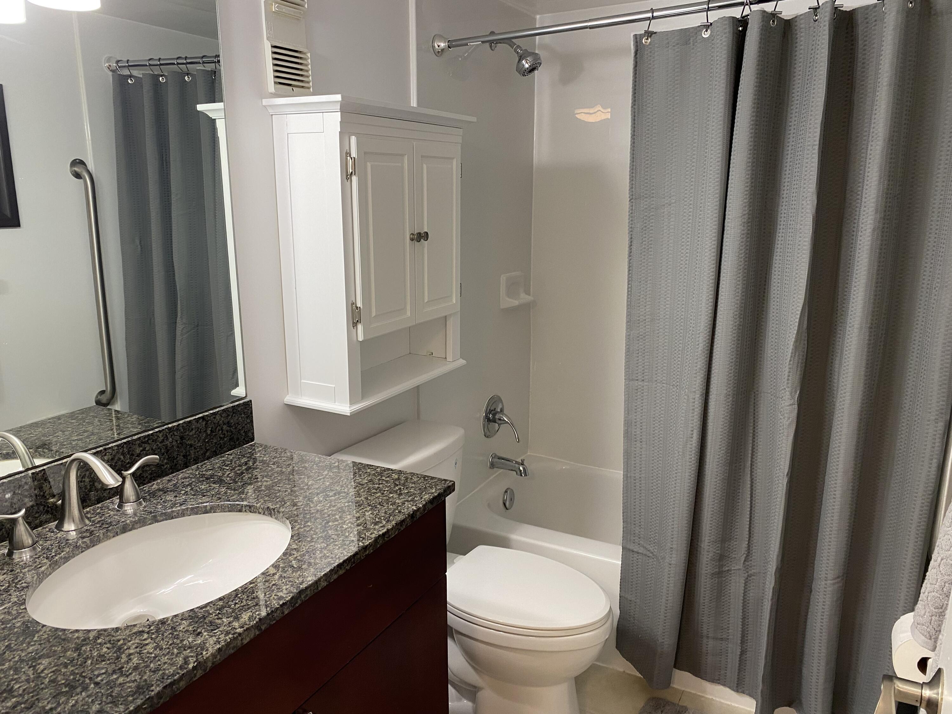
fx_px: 715
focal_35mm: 26
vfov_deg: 53.1
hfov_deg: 67.3
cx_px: 476
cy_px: 357
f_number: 1.8
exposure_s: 1/60
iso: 100
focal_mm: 4.25
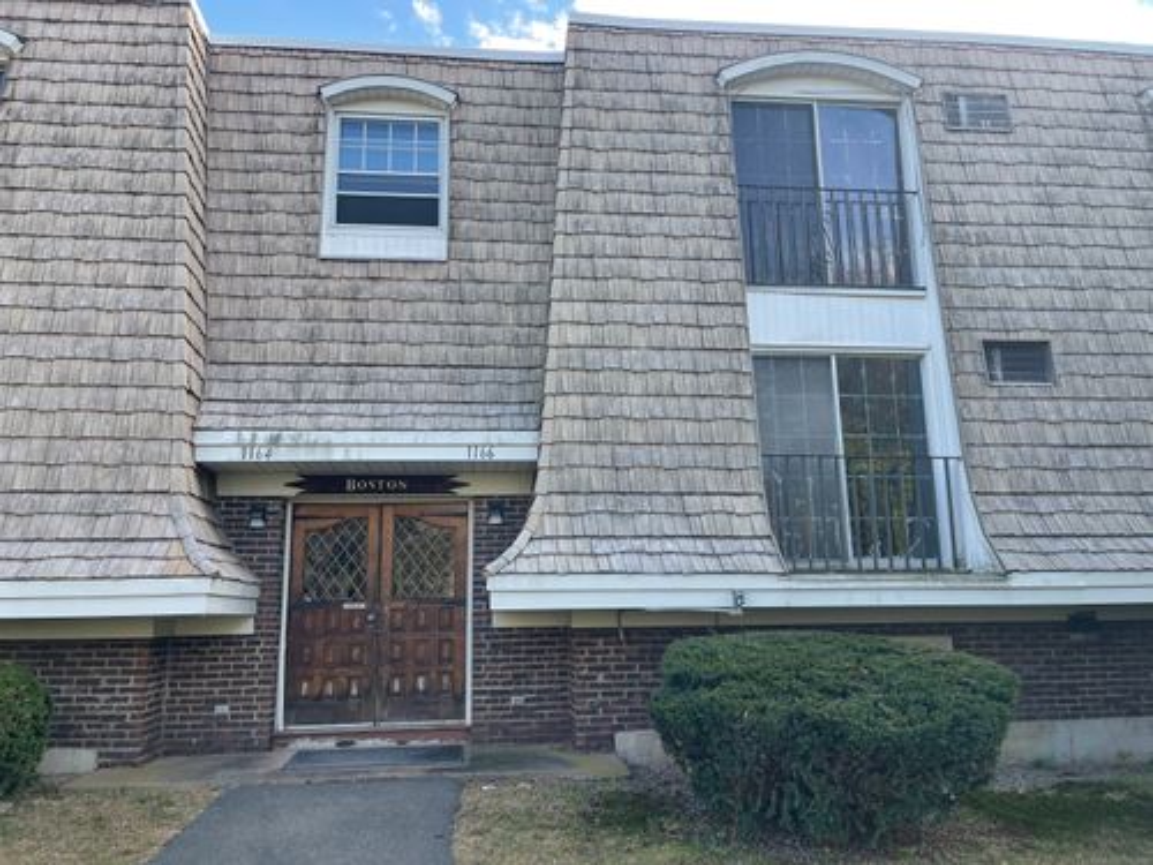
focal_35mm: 25
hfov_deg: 69.4
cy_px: 432
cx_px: 576
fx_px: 833
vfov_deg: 54.9
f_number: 1.6
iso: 32
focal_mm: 5.1
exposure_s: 1/435
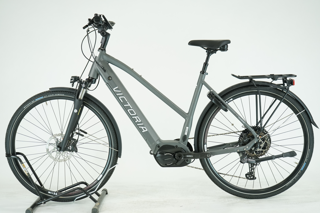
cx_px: 160
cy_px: 106
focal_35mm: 55
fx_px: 489
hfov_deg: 36.2
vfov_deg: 24.6
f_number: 5.6
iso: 1600
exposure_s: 1/200
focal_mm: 55
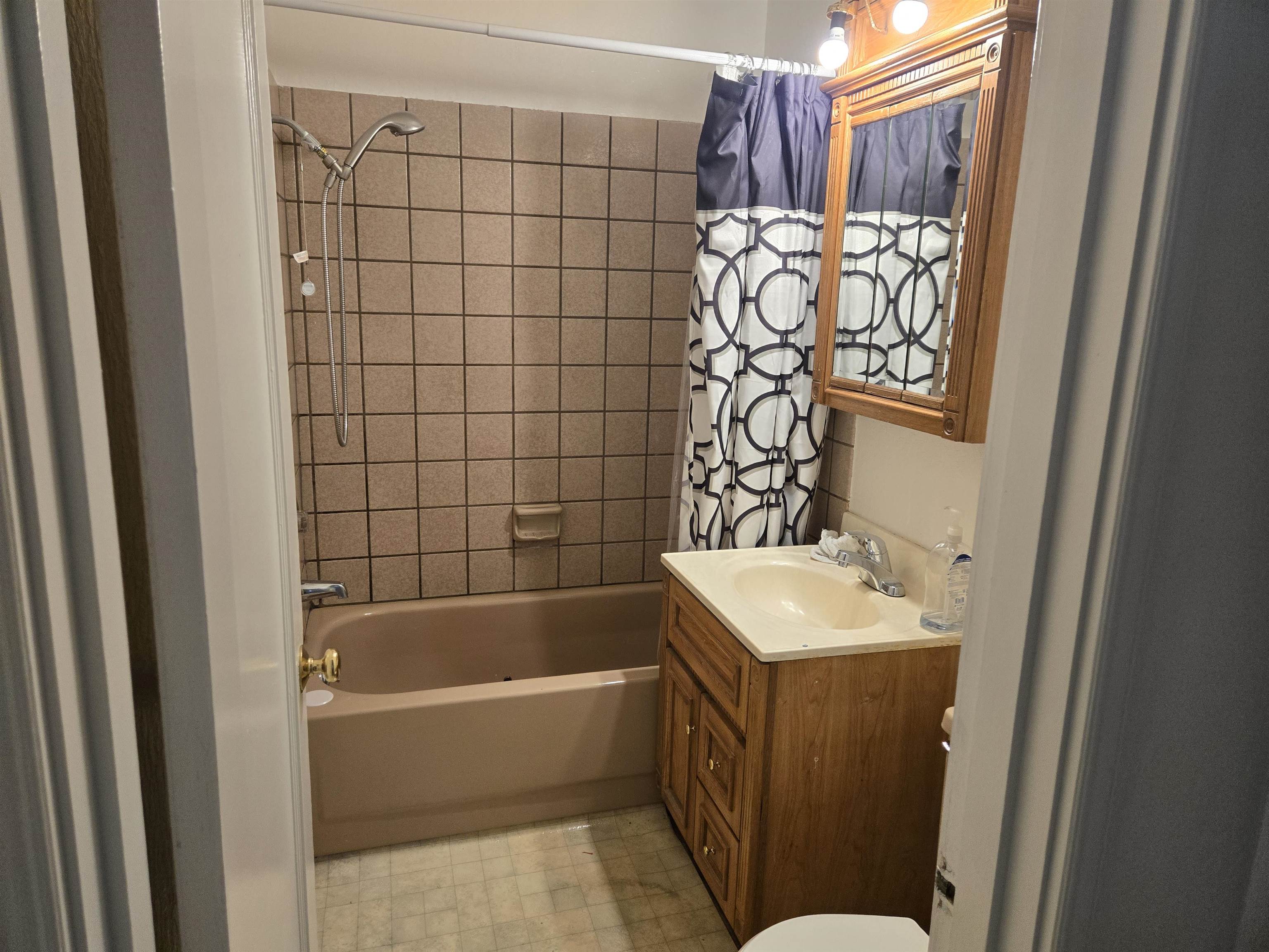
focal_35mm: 23
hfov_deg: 73.9
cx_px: 634
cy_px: 476
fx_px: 843
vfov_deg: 58.9
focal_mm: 5.4
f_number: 1.8
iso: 250
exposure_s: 1/120
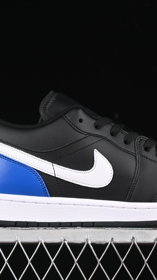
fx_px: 873
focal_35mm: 118
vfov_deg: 18.2
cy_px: 140
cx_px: 110
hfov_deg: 10.3
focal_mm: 50
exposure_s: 1/60
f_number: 6.3
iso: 160
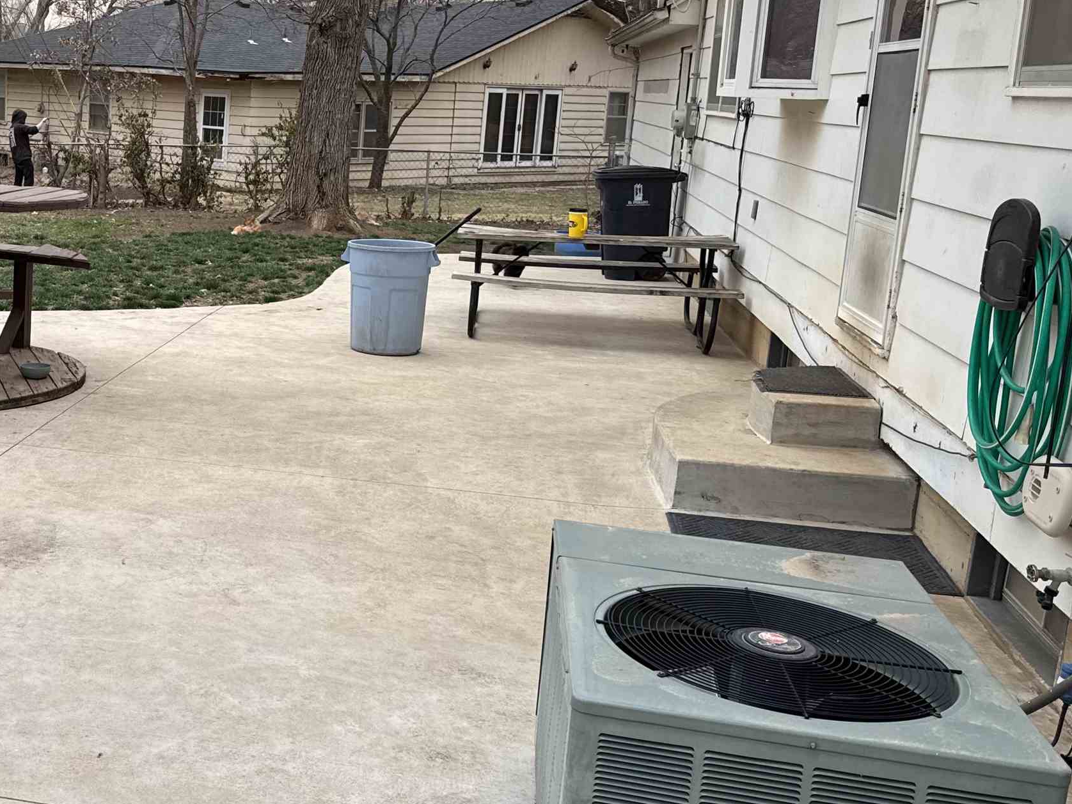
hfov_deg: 40.1
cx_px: 132
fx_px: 1363
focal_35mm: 44
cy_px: 296
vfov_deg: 32.7
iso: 64
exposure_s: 1/227
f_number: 1.78
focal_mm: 6.76
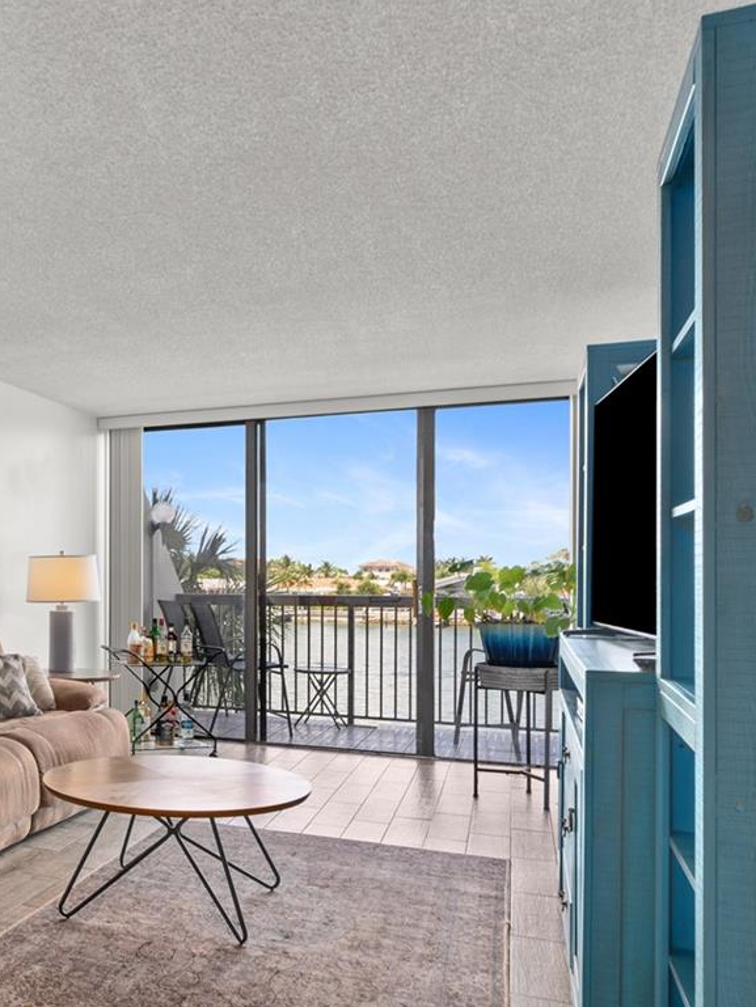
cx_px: 45
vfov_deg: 56.7
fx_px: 932
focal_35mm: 32
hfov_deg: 40.1
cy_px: 549
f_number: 7.1
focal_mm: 16
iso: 250
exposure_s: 1/6
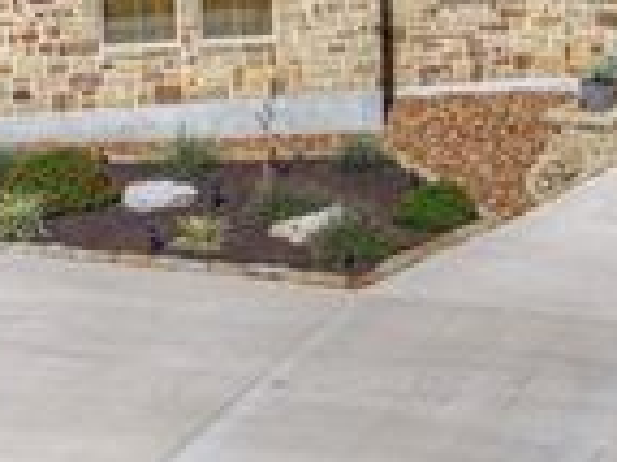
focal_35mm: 84
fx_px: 1496
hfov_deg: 22.0
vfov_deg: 16.8
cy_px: -93
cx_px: 677
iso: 100
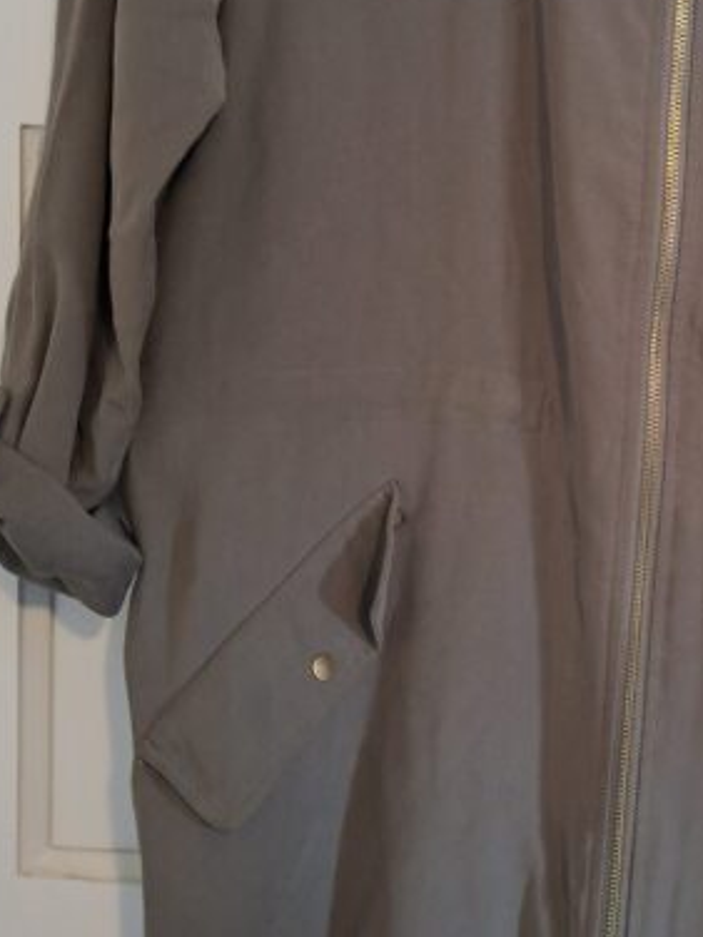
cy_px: 321
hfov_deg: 28.2
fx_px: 1327
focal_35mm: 49
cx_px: 671
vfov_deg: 38.5
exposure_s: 1/25
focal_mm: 5.54
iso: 800
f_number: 1.8
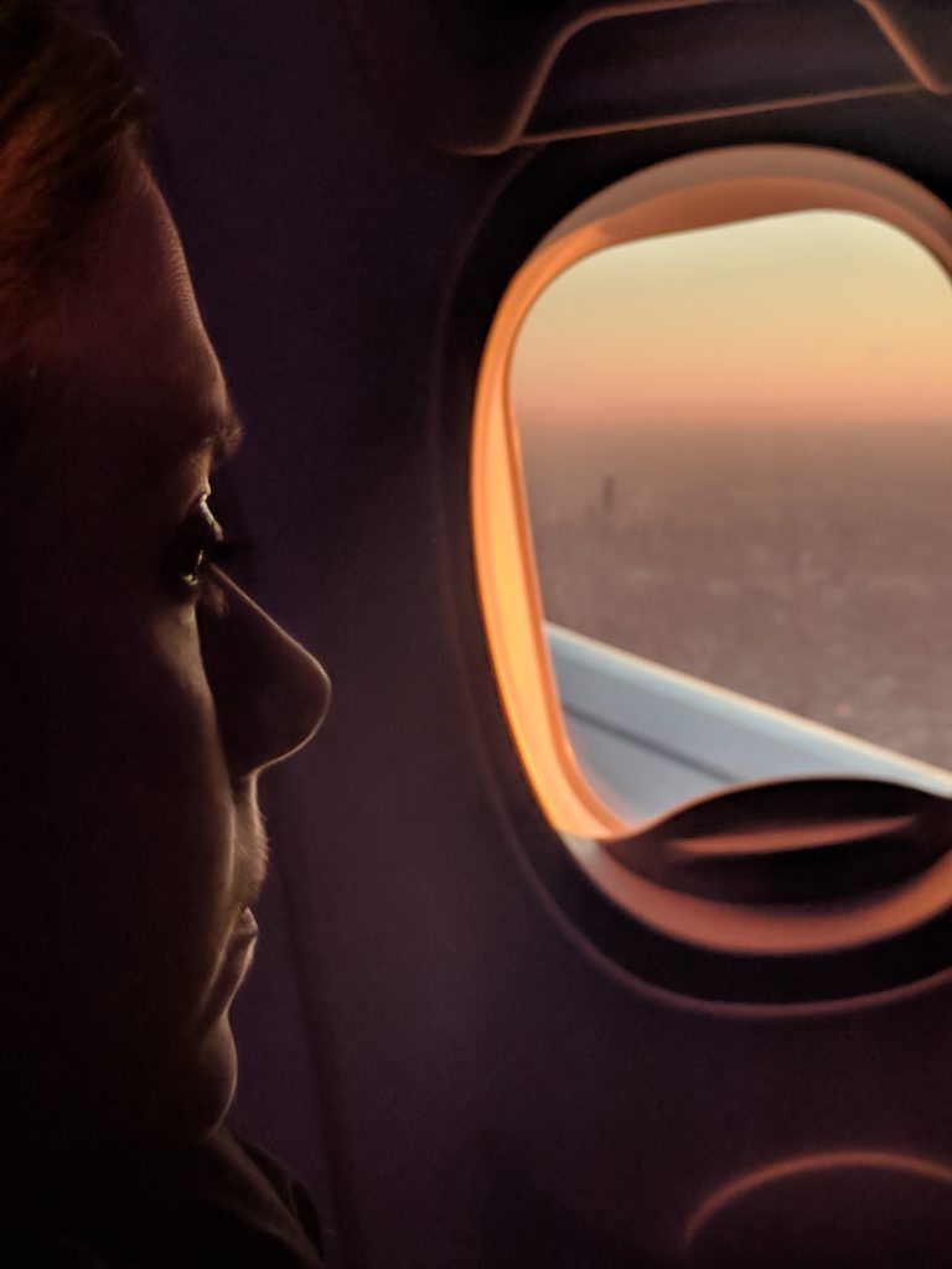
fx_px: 953
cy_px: 634
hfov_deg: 53.1
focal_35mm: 26
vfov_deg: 67.3
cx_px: 476
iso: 79
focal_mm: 4.67
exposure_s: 1/270
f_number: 2
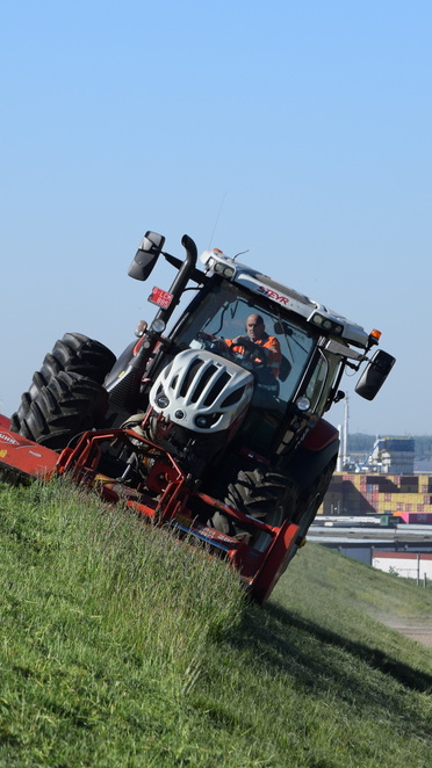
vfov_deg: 10.7
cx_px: 179
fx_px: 4112
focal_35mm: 202
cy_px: 382
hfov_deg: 6.0
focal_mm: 85
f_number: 6.3
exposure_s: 1/1600
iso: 400
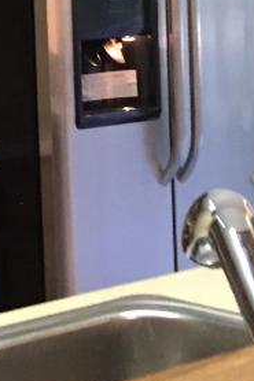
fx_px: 1176
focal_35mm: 111
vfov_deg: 18.3
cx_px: -262
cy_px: 73
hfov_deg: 11.1
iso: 160
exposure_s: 1/30
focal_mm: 4.15
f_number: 2.2
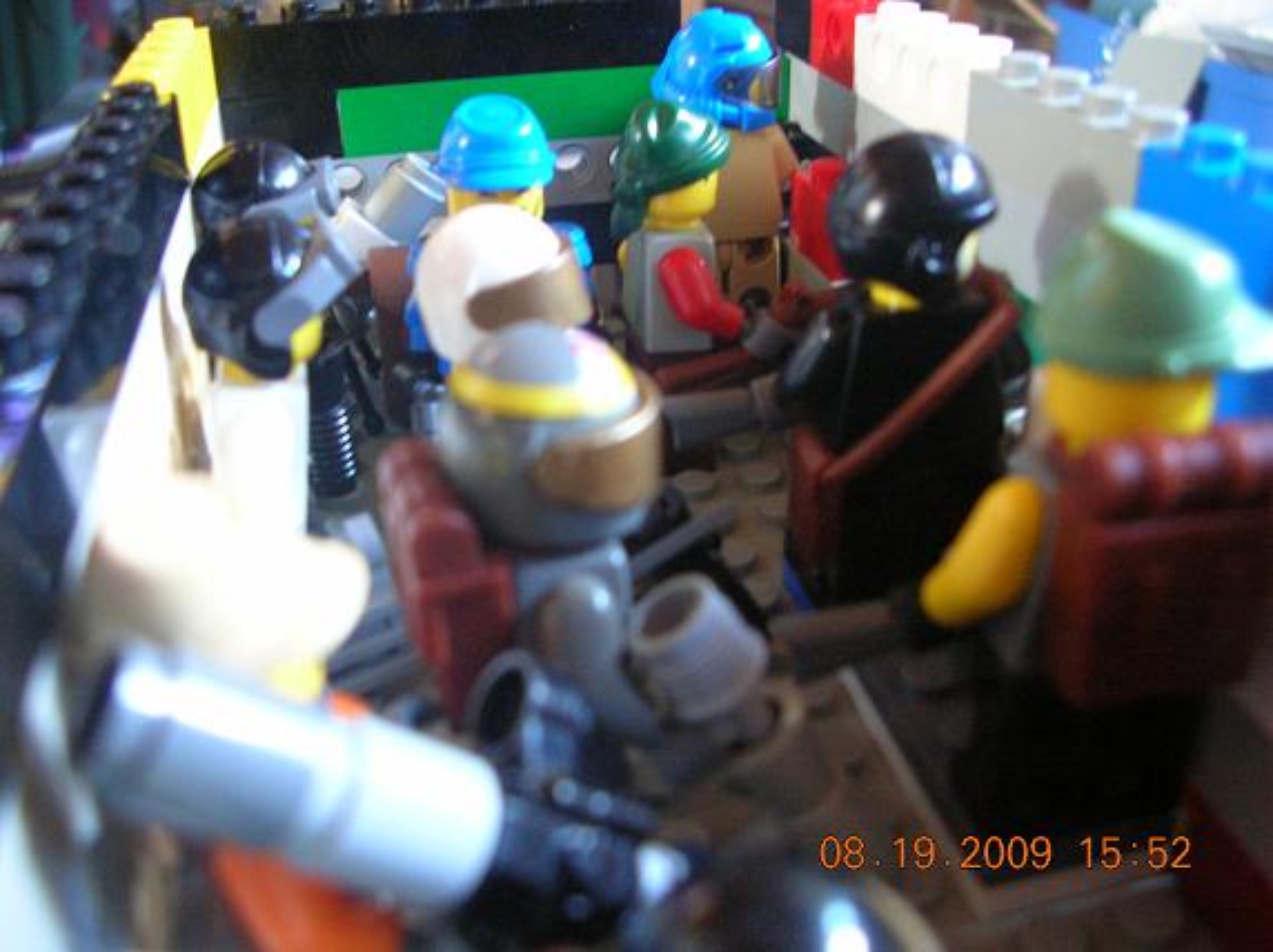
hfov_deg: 52.7
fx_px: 1286
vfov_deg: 40.6
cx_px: 636
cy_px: 476
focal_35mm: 35
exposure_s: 1/3.4
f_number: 2.8
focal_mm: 5.8
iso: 200
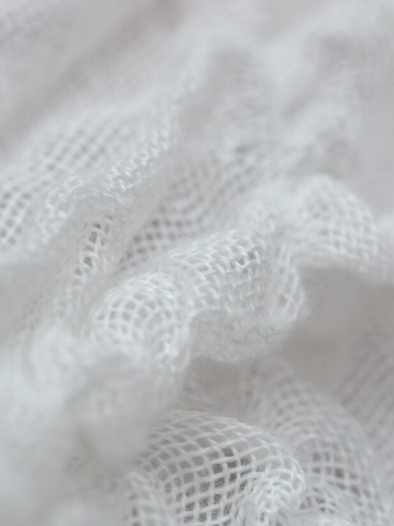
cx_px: -119
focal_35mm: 180
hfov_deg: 8.1
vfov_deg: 11.0
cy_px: 146
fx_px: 2734
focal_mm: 40
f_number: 5
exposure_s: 1/100
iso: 400
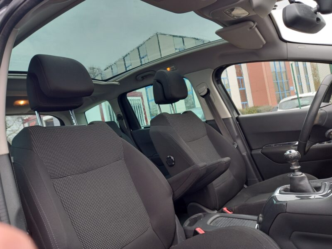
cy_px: 124
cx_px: 166
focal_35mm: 25
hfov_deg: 69.4
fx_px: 240
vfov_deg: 54.9
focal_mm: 4.6
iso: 32
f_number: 2
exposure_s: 1/50
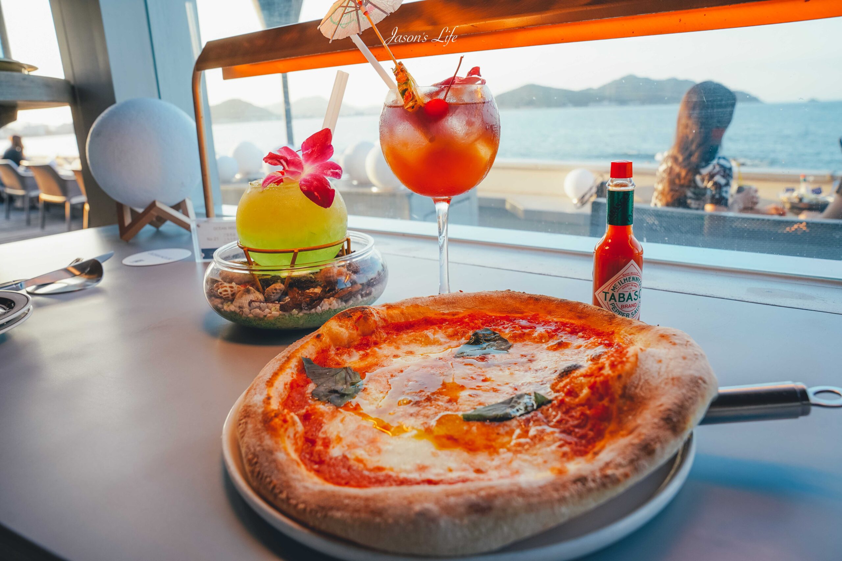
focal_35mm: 24
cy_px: 280
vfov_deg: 53.1
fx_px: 561
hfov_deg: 73.7
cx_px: 421
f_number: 6.3
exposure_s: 1/40
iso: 100
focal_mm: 24
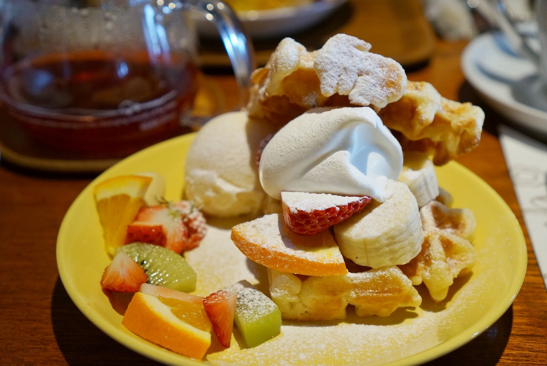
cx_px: 274
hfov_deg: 37.8
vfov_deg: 25.8
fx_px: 798
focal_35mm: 52
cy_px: 183
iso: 640
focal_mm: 35
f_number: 4
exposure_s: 1/160
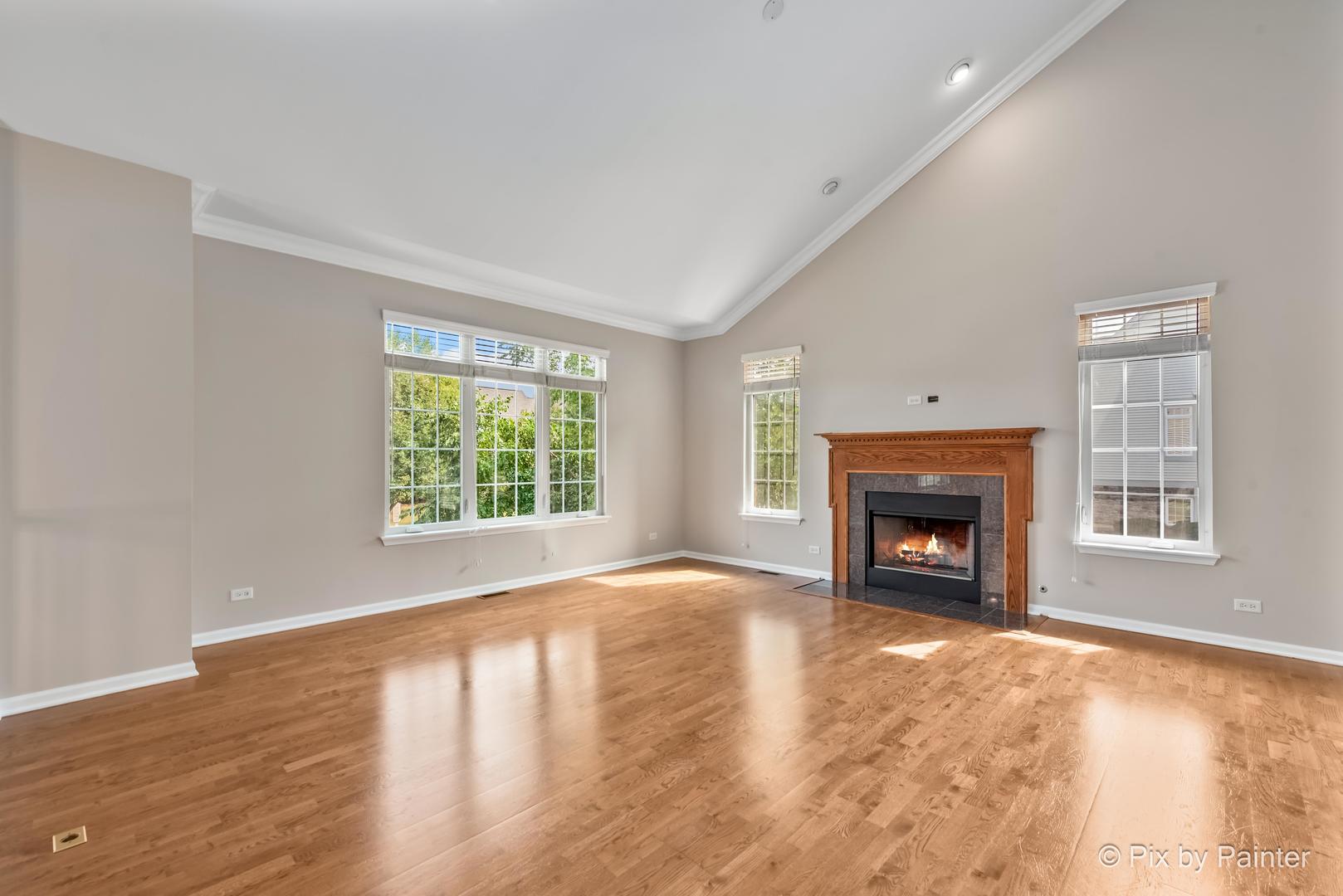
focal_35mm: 16
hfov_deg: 96.7
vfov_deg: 73.8
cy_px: 448
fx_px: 597
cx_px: 672
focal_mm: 16
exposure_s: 1/4
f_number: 10
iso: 320
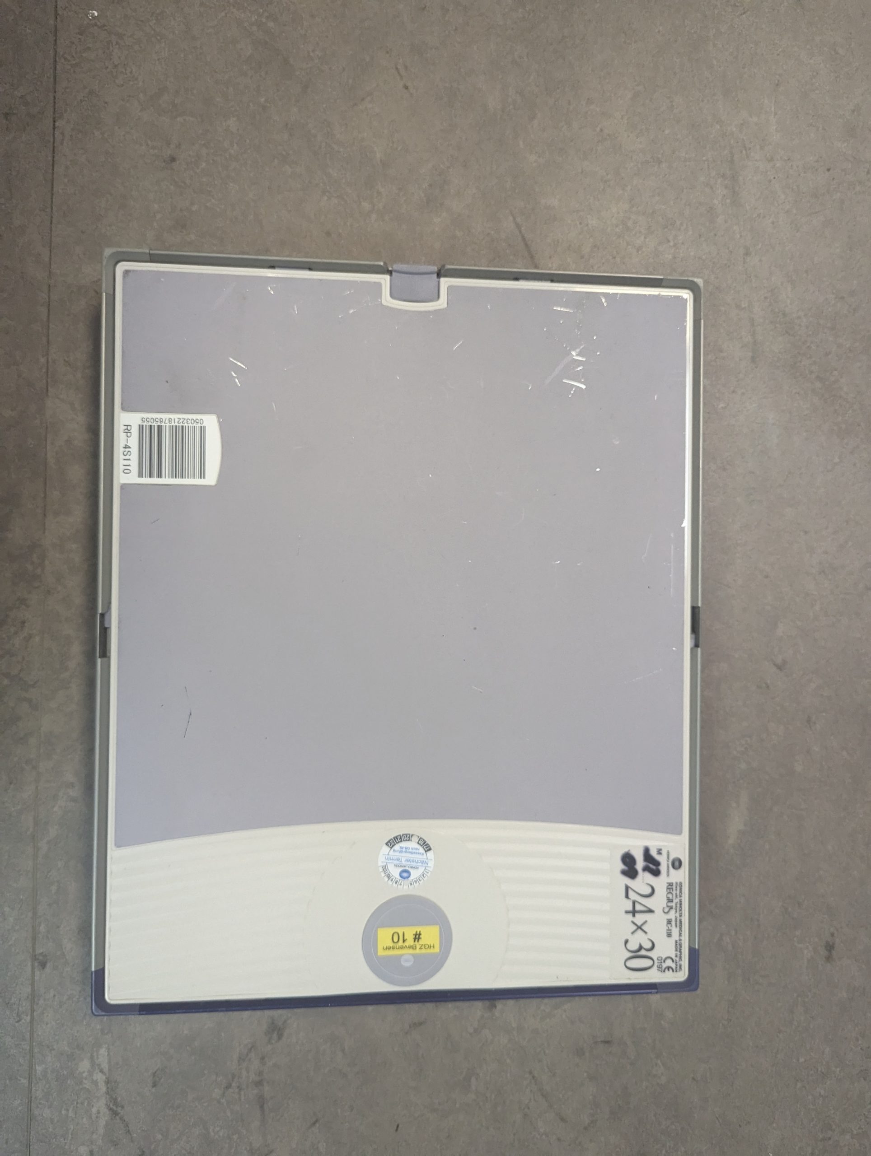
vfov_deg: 71.5
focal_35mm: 24
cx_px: 436
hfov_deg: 56.9
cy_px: 578
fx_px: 803
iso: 1043
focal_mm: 6.81
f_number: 1.85
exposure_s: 1/429
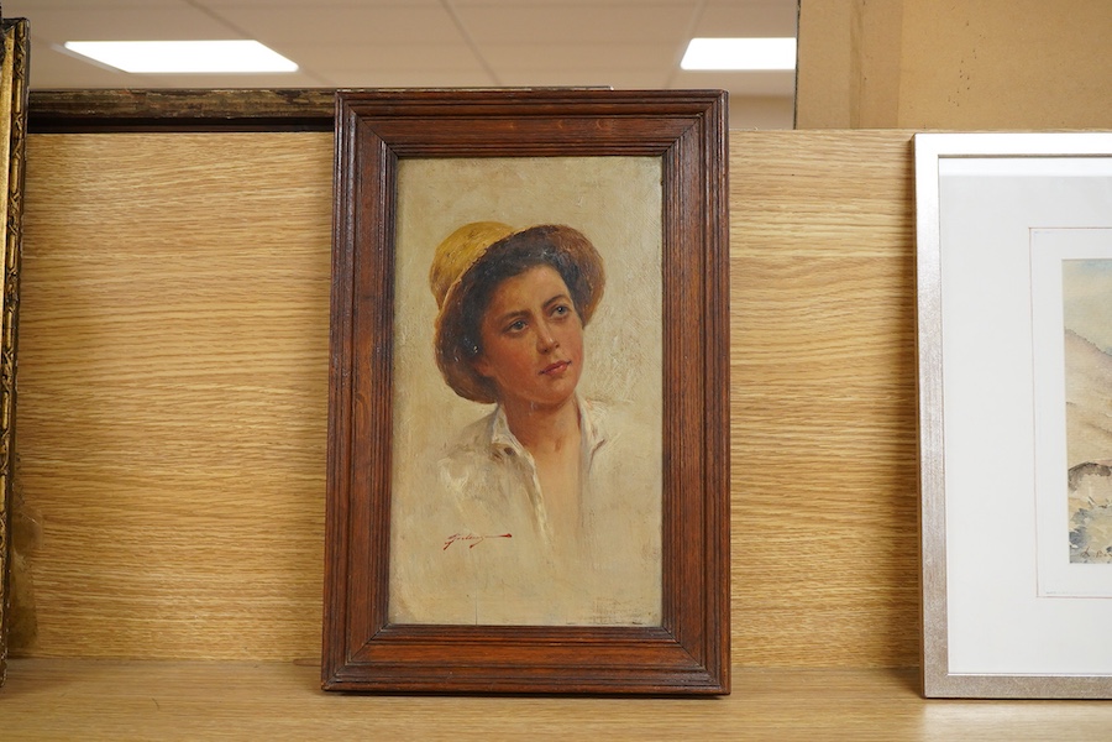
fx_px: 1390
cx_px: 556
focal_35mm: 45
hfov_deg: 43.6
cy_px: 371
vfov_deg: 29.9
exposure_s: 1/125
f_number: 8
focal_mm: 30
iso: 1250
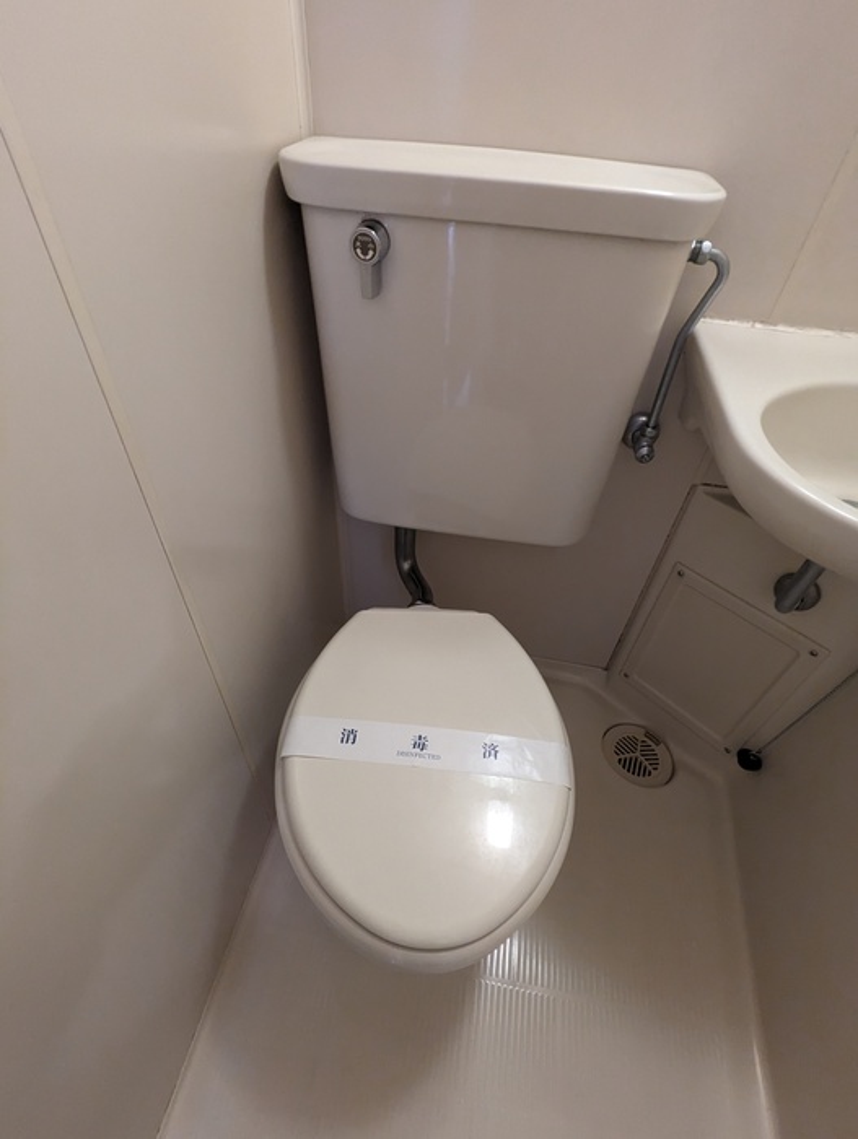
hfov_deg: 78.2
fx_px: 527
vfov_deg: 94.4
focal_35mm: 16
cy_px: 570
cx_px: 429
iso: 670
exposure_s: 1/60
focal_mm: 2.35
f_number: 2.2
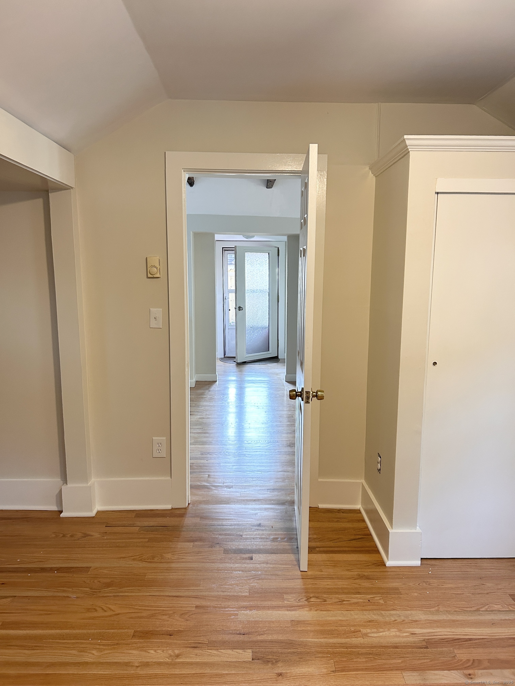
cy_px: 343
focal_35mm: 26
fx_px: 516
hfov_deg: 53.1
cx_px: 258
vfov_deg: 67.3
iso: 125
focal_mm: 5.7
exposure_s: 1/73
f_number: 1.5
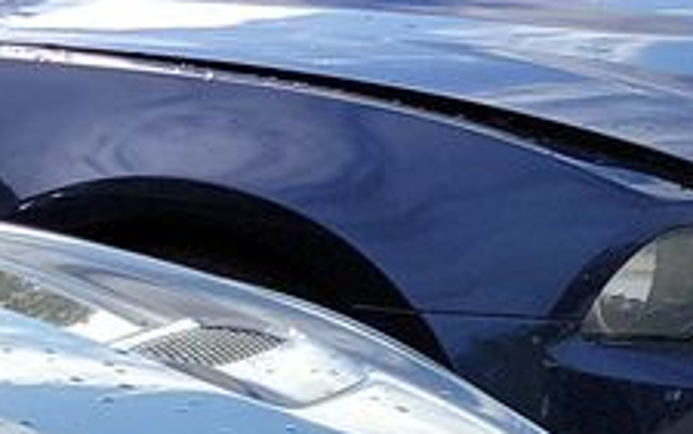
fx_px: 3421
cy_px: 936
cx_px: -995
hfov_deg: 10.0
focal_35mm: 181
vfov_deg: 7.0
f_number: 1.8
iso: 50
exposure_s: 1/508
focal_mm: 6.7
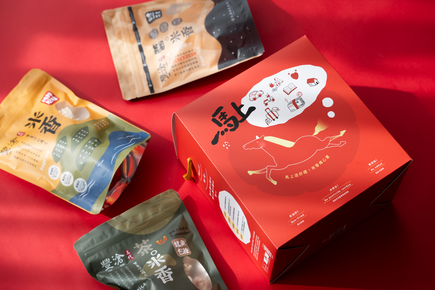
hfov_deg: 29.7
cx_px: 218
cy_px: 145
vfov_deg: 20.0
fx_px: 822
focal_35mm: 68
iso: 250
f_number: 4.5
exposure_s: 1/100
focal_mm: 68
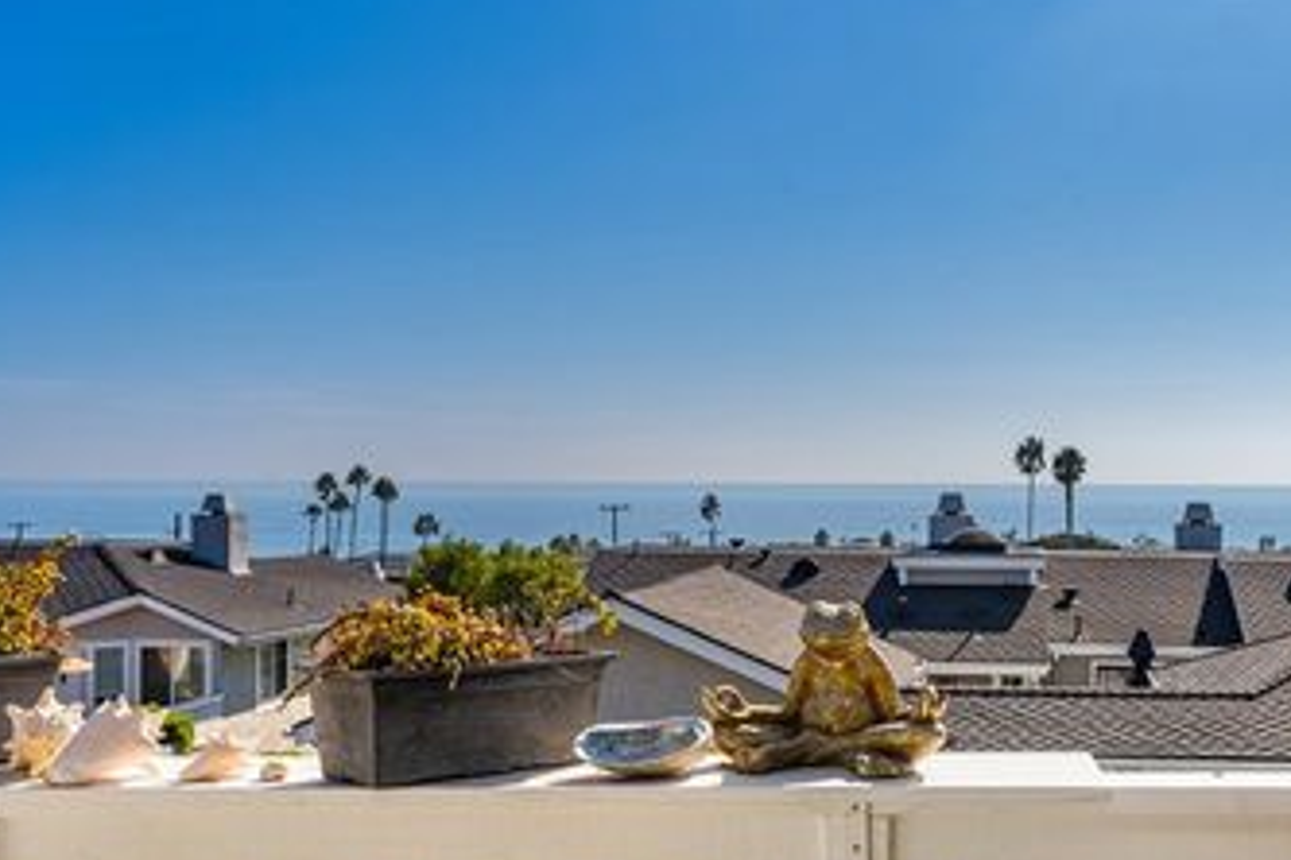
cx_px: 884
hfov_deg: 42.9
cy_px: 498
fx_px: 1614
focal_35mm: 45
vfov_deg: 29.8
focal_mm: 30
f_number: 10
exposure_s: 1/1000
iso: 100
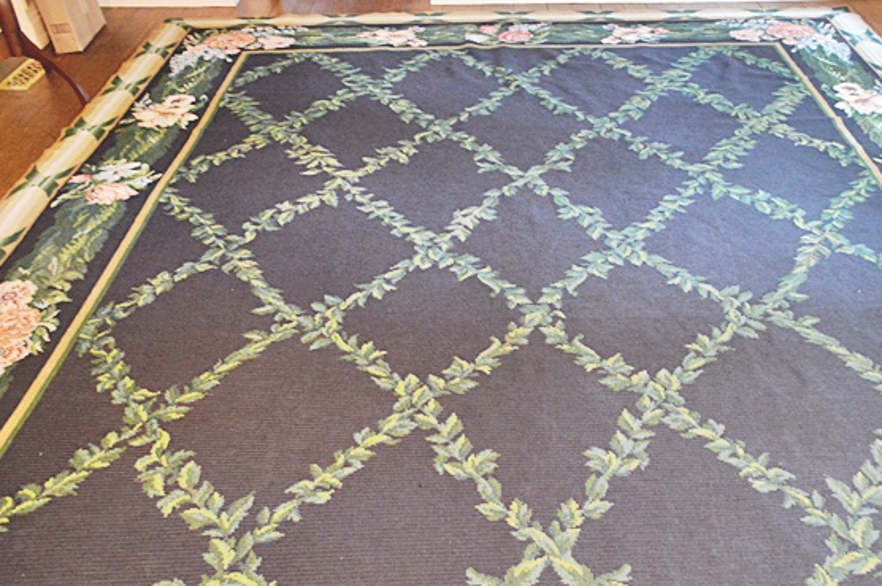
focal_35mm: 34
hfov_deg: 55.4
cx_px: 535
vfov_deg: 38.6
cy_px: 358
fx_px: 832
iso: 3200
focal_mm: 18
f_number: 3.5
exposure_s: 1/8
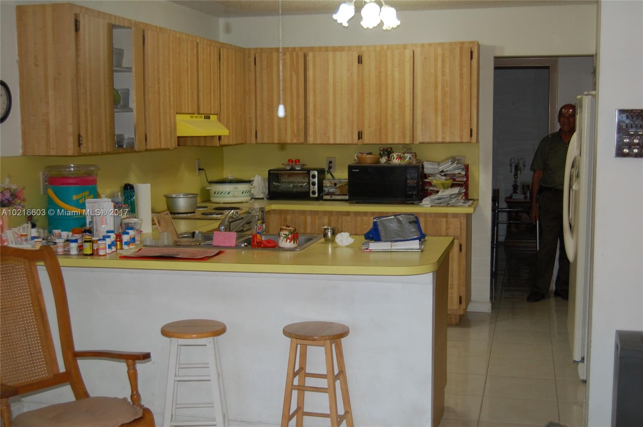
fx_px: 830
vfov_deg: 28.9
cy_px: 214
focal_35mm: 46
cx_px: 322
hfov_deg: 42.4
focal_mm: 31
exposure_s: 1/60
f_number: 4.5
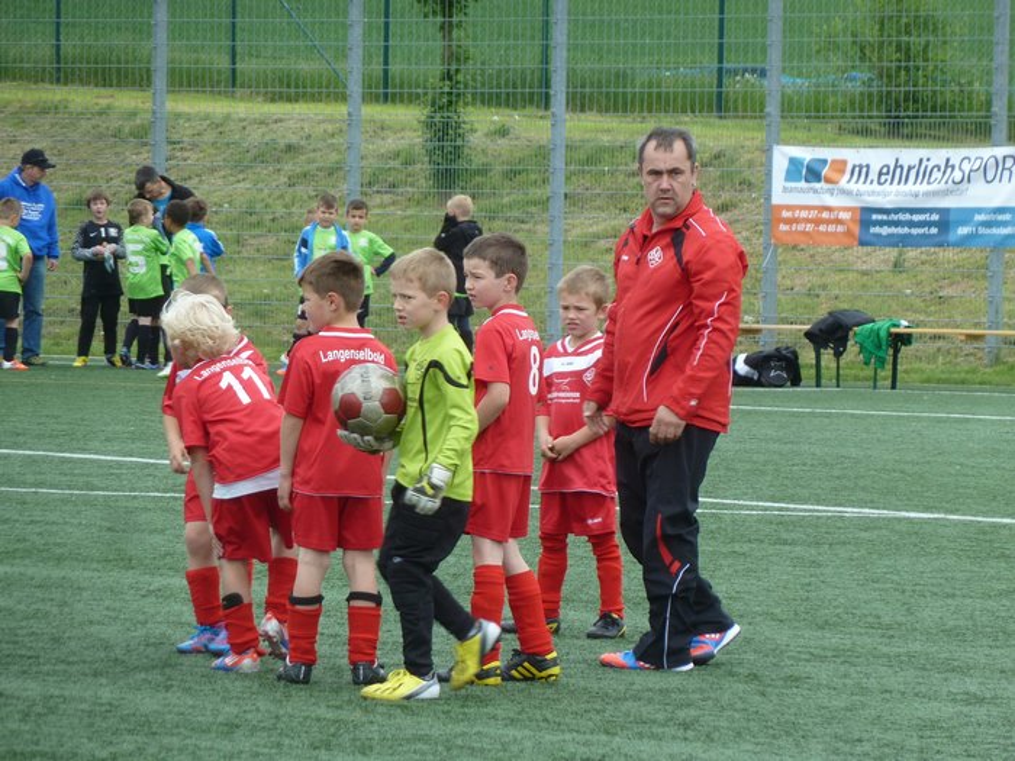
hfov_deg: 6.6
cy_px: 380
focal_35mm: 300
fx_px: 8797
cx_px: 508
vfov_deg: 5.0
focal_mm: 49.2
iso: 80
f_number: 4.9
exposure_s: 1/125
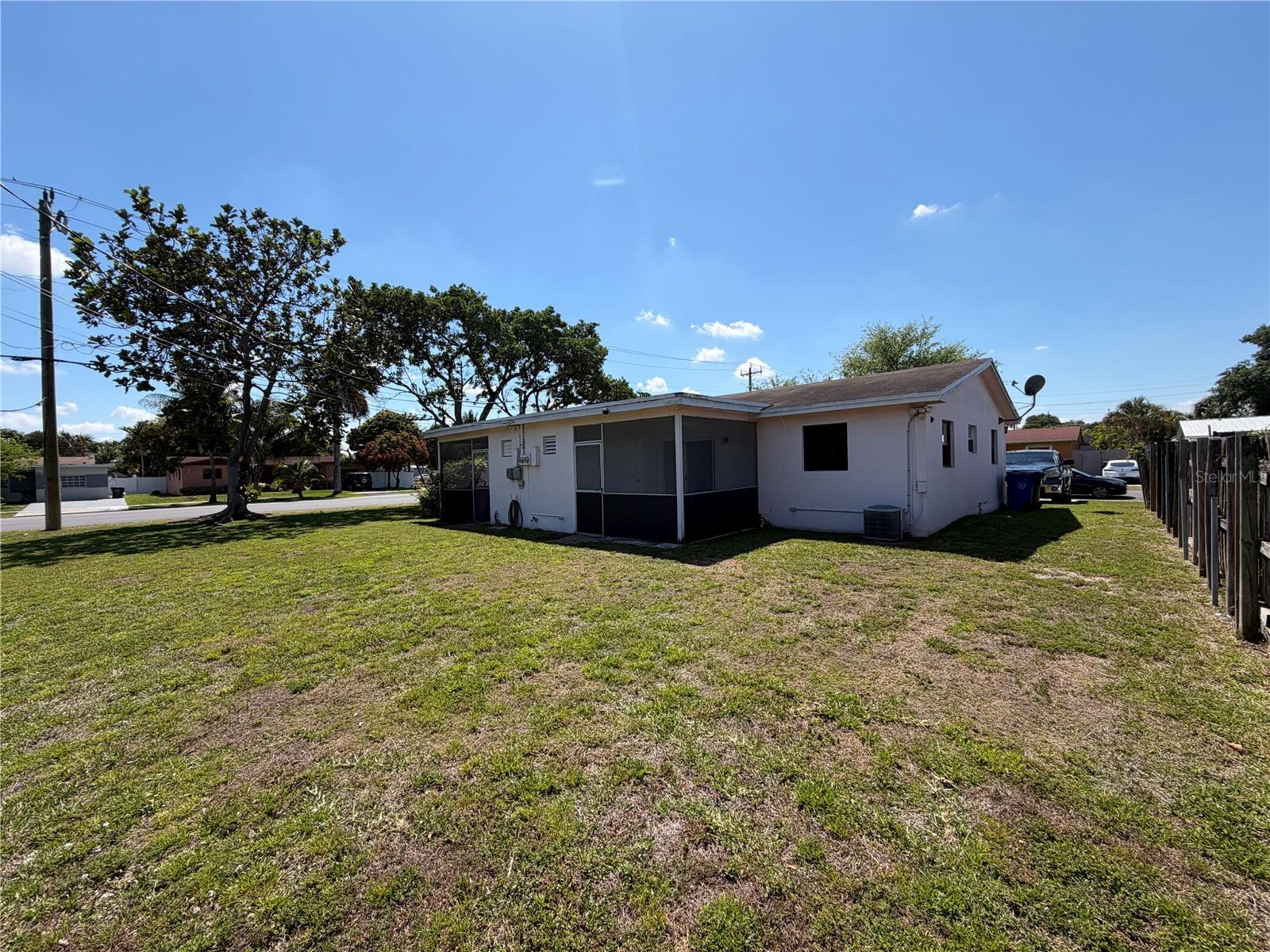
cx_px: 635
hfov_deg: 102.1
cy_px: 476
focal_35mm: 14
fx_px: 514
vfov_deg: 85.7
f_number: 2.2
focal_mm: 2.22
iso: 20
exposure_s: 1/864
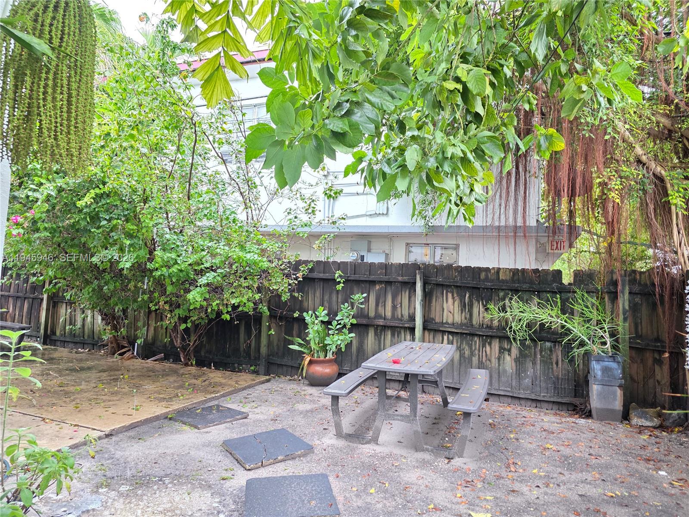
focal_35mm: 23
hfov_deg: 73.9
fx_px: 458
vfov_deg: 58.9
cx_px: 344
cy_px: 258
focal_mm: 6.3
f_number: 1.7
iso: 500
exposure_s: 1/120
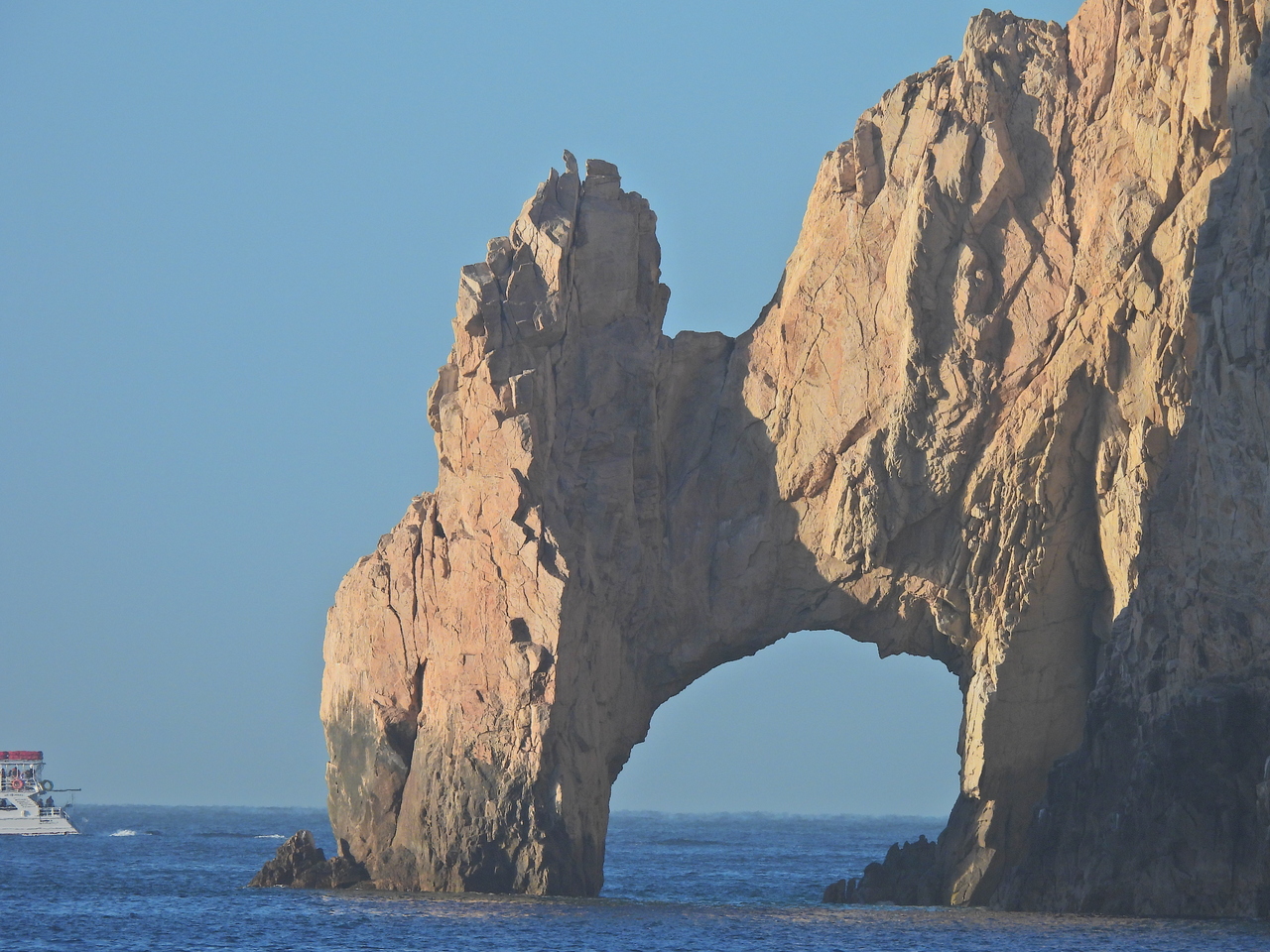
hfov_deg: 3.1
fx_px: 23847
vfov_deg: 2.3
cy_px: 476
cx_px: 635
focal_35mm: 650
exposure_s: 1/800
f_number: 5.6
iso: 100
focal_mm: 116
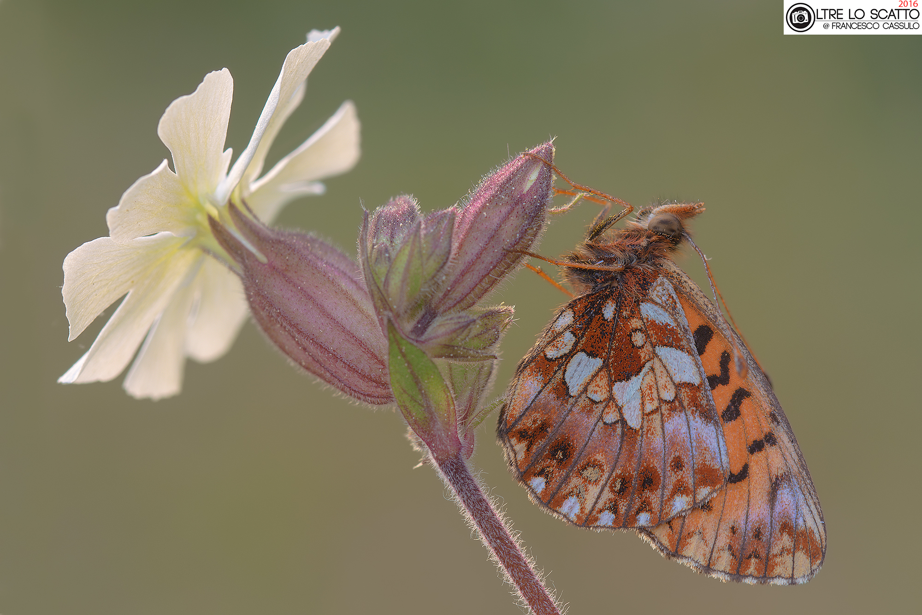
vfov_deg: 8.7
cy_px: 308
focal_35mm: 158
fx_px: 4033
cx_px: 461
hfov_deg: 13.0
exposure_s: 1/8
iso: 100
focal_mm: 105
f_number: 13
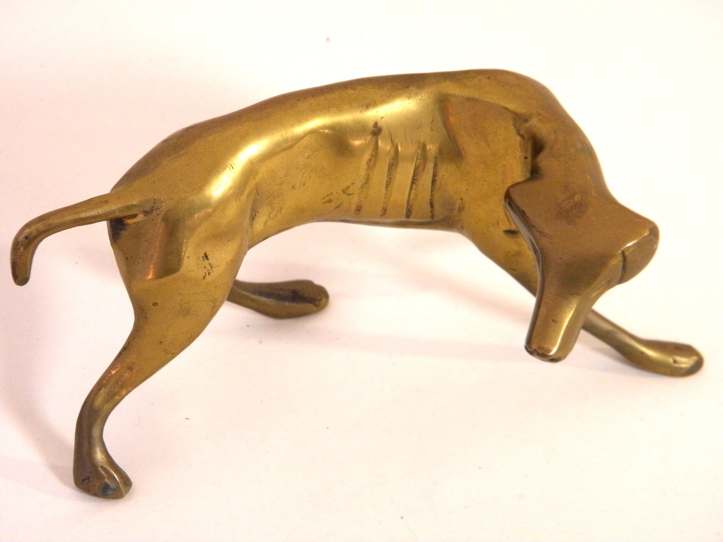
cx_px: 362
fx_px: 1671
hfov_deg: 24.4
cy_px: 271
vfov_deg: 18.4
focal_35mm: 80
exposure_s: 1/30
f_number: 4.4
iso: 200
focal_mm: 14.3
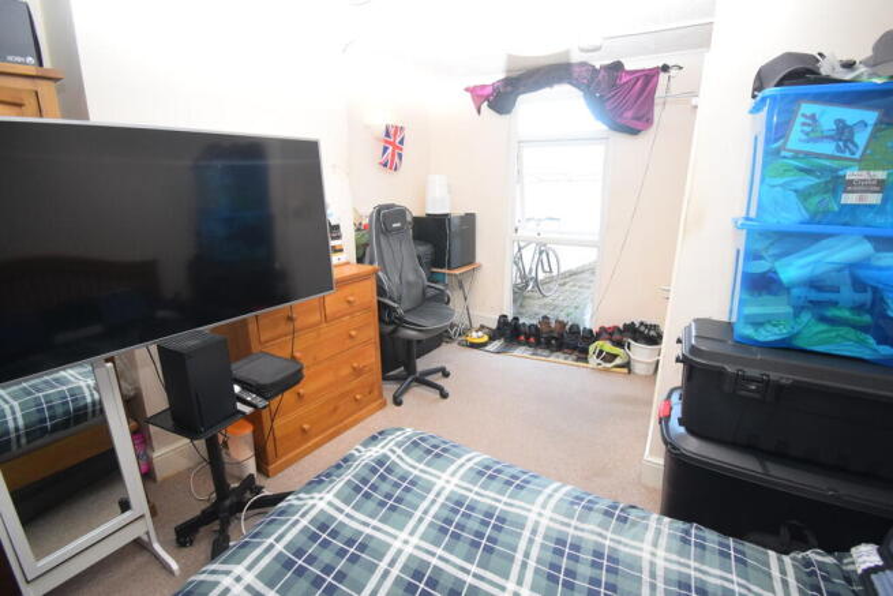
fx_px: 409
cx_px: 446
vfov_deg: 72.1
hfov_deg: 95.0
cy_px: 298
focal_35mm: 16
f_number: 4.8
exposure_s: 1/60
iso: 1250
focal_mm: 11
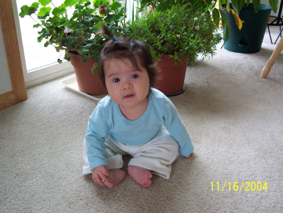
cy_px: 106
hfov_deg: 50.1
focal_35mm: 37
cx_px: 142
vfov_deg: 38.7
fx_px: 302
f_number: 2.8
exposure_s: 1/15
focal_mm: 5.6
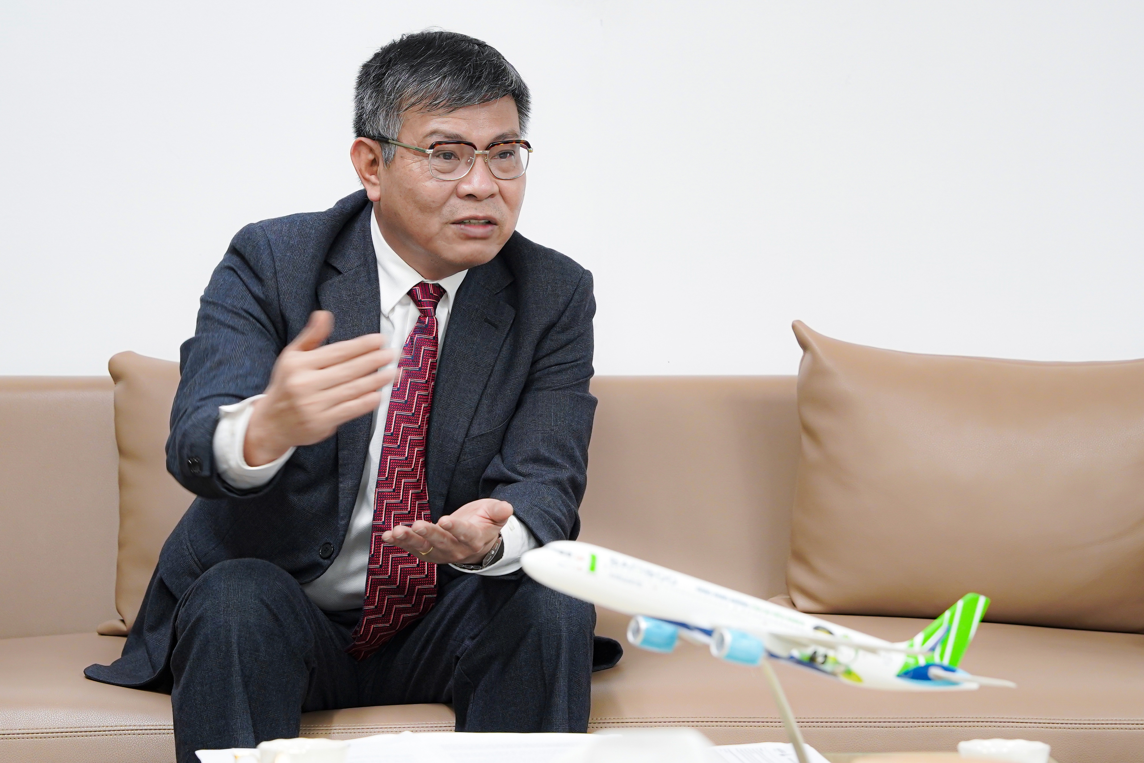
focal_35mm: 91
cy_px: 382
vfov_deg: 15.0
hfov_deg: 22.4
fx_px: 2892
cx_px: 572
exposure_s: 1/50
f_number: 4.5
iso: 800
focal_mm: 61
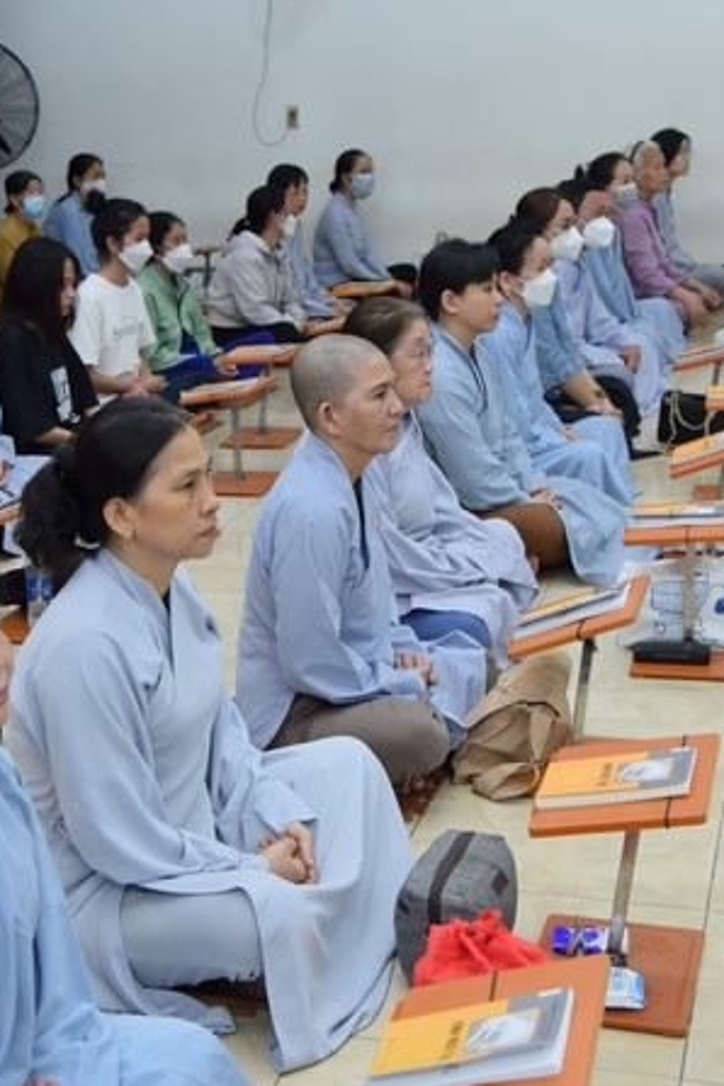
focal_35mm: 64
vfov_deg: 31.4
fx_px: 1931
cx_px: 258
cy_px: 620
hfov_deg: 21.2
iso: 1600
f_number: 4.5
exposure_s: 1/100
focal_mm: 44
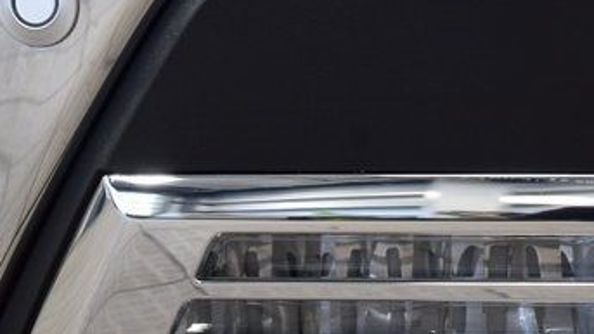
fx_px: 3229
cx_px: 497
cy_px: 295
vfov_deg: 5.9
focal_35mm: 205
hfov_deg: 10.5
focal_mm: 70
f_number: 7.1
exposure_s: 1/30
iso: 1100
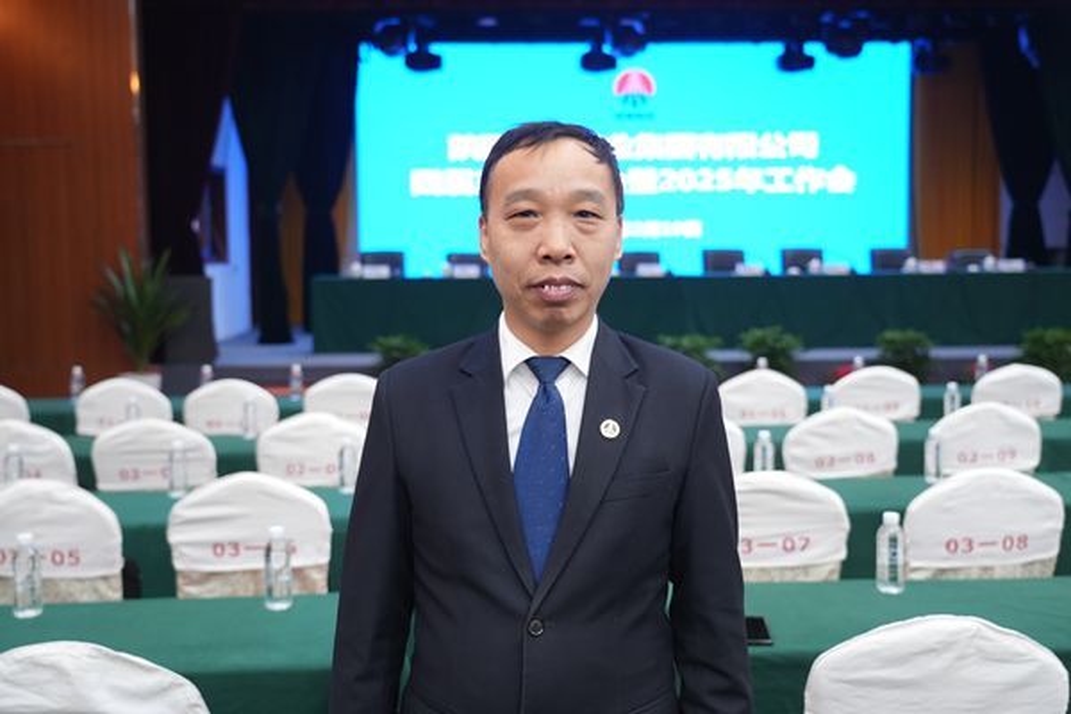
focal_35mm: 39
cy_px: 357
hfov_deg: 49.6
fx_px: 1160
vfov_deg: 34.2
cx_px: 536
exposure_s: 1/125
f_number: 4
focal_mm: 39
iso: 3200
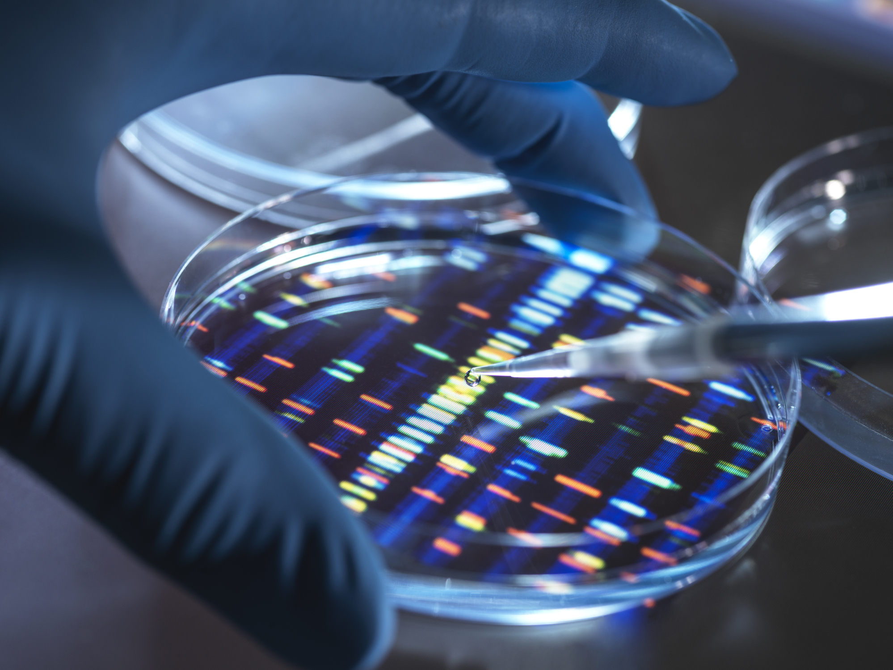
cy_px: 335
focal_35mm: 77
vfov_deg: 19.2
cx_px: 446
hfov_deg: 25.3
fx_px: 1987
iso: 100
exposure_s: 1/3.33
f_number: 8
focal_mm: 120
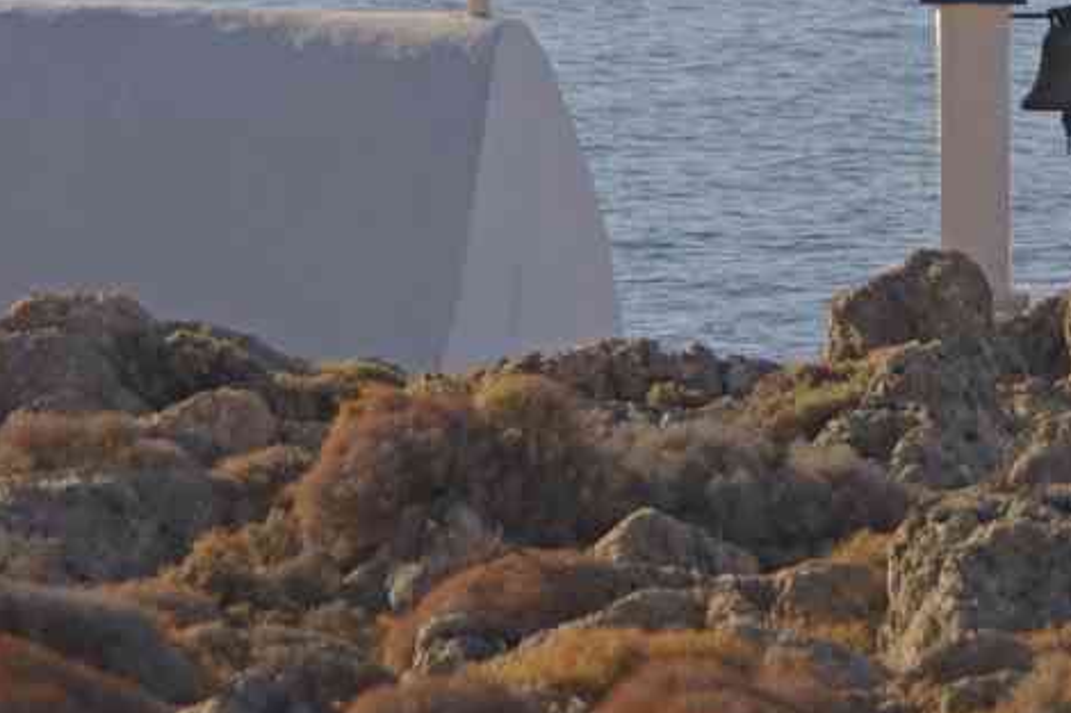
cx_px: 803
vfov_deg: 4.3
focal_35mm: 319
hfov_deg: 6.5
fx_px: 9486
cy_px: 75
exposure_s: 1/250
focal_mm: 100
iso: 200
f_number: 5.6
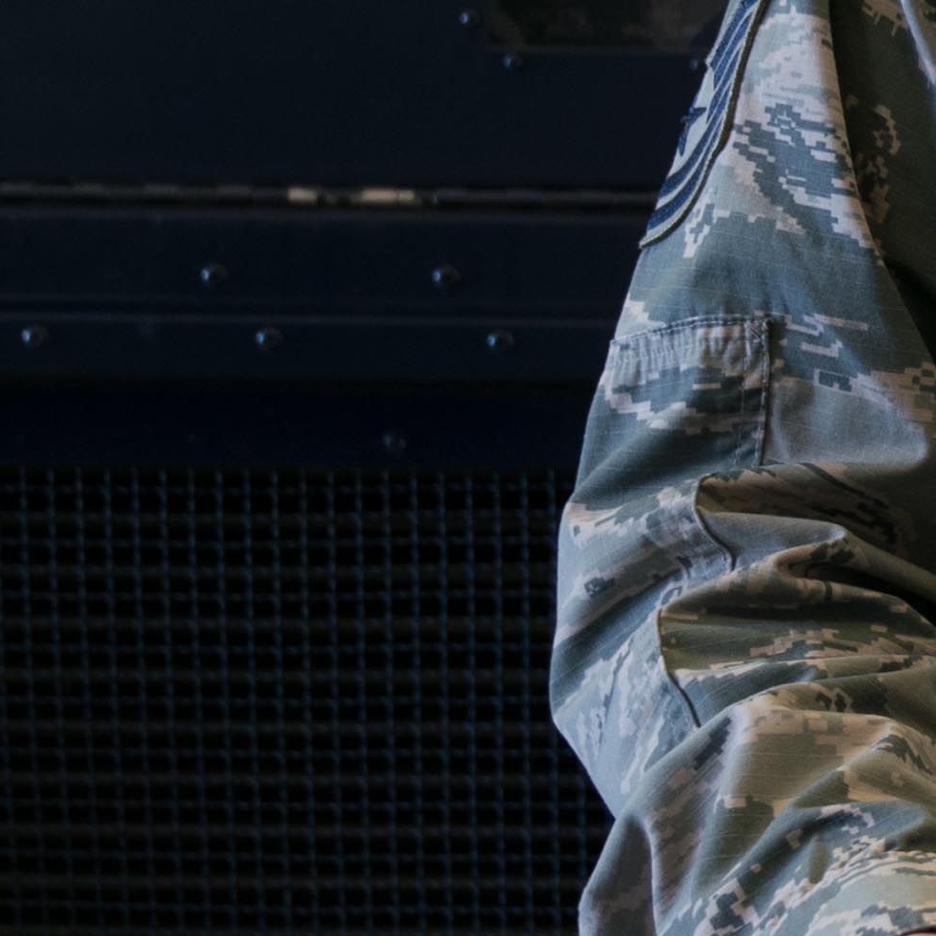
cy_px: 168
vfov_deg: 10.8
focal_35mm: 161
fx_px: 4925
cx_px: 1727
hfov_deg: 10.2
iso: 320
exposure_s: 1/40
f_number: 4
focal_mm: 31
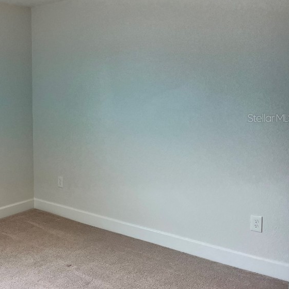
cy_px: 118
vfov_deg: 39.9
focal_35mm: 42
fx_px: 397
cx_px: 32
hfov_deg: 37.5
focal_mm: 5.1
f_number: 1.6
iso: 80
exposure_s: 1/120
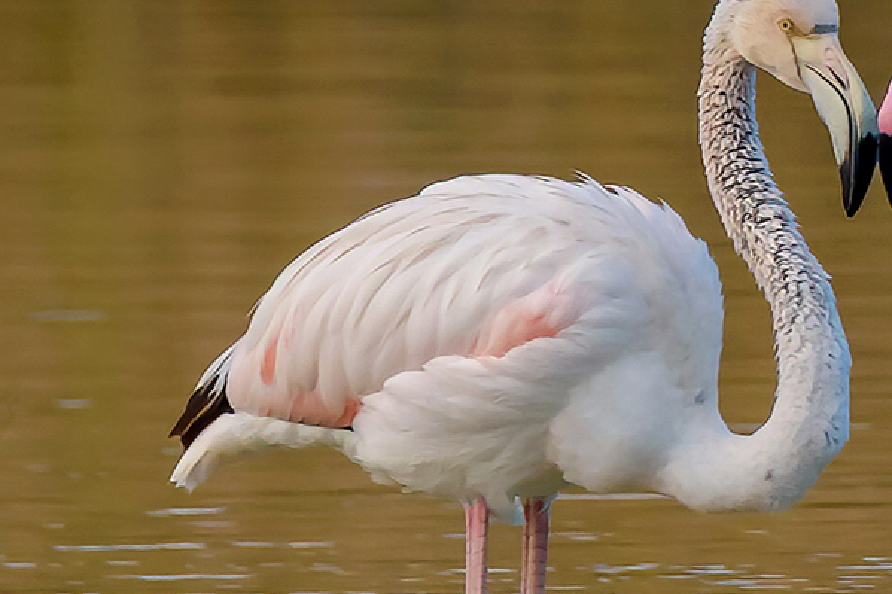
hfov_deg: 0.9
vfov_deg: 0.6
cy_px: 338
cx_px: 880
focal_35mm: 2253
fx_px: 55806
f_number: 8
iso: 800
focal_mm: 600
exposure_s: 1/1000
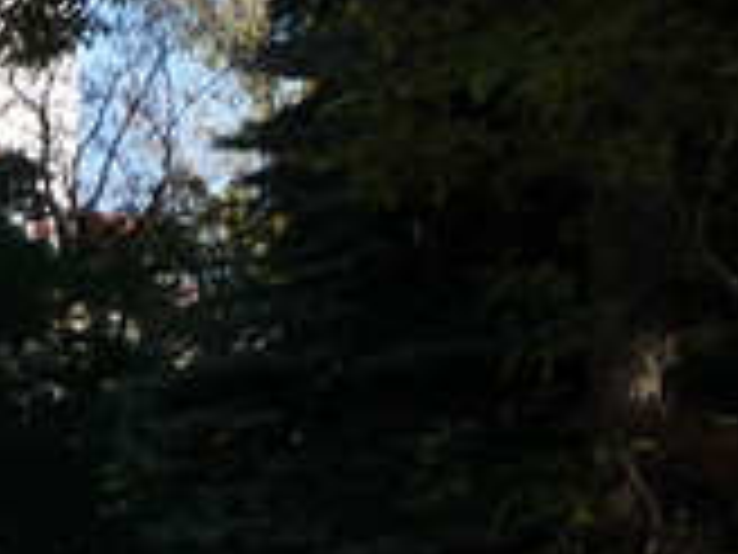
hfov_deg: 14.0
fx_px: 2665
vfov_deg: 11.6
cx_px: -594
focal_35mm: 125
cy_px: 644
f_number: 4
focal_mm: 5.2
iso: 100
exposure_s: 1/320
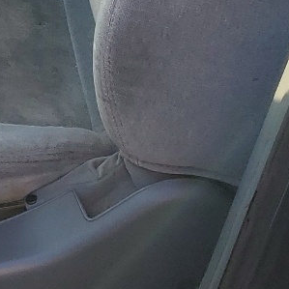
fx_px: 1162
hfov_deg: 13.1
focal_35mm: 123
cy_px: -196
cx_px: -199
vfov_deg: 13.1
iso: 50
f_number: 1.5
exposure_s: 1/476
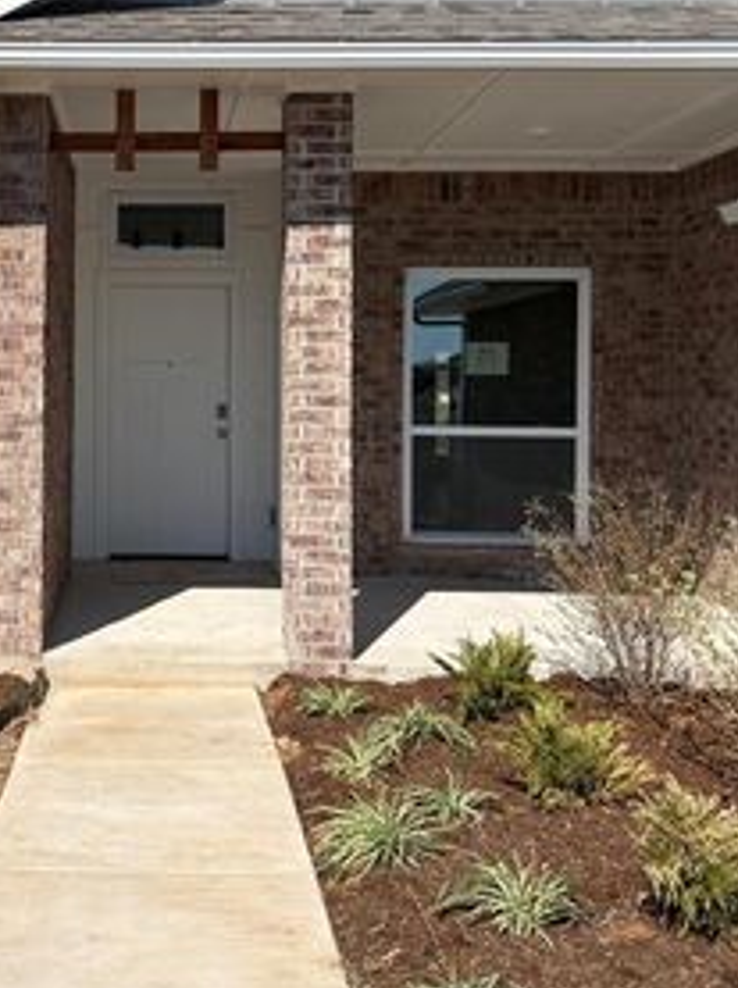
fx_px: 1339
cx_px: 118
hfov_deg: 29.9
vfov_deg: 40.2
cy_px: 366
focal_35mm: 47
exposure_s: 1/5348
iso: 50
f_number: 1.6
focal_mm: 5.96
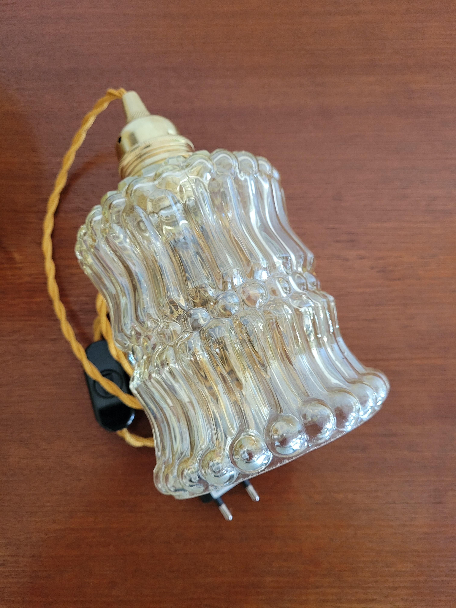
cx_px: 228
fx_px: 457
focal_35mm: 26
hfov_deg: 53.1
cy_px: 304
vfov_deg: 67.3
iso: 320
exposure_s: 1/50
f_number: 1.8
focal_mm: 5.4
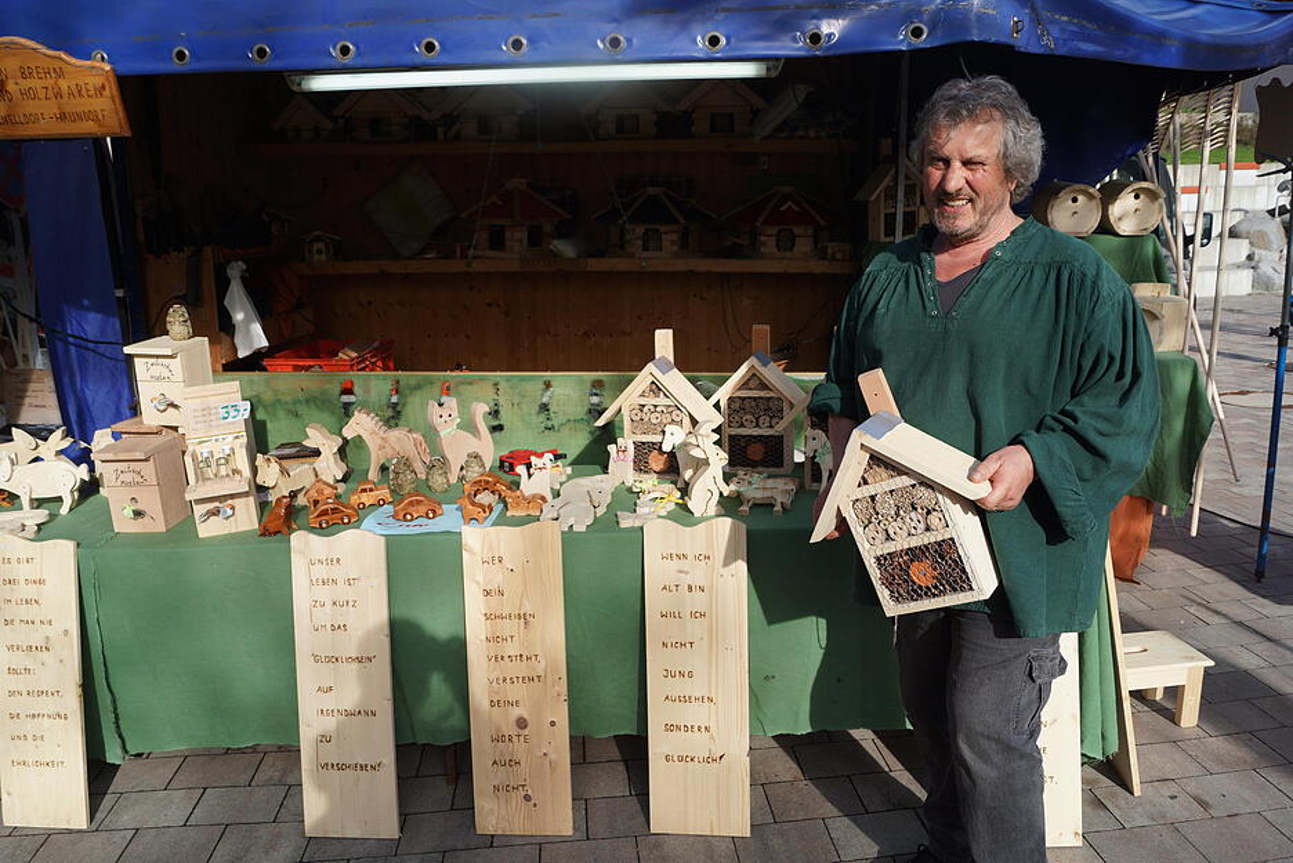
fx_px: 970
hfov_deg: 67.4
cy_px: 432
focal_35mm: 27
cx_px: 646
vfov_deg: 48.0
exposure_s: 1/250
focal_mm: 18
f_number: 8
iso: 100
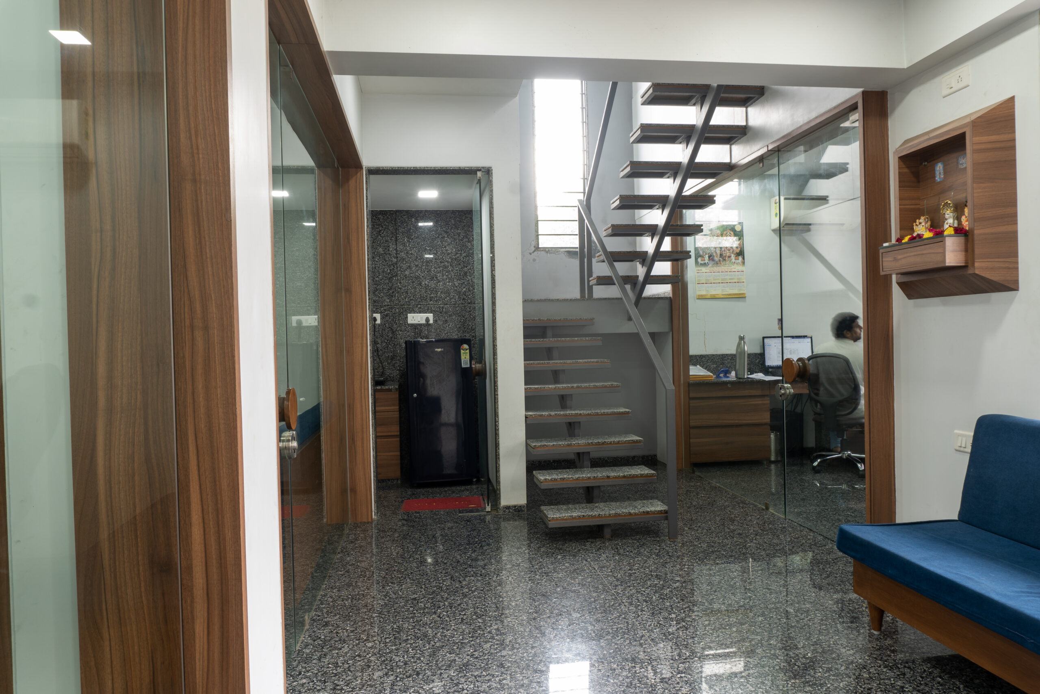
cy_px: 347
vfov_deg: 53.2
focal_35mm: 24
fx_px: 693
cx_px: 520
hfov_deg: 73.7
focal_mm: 16
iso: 50
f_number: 10
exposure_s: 1.3
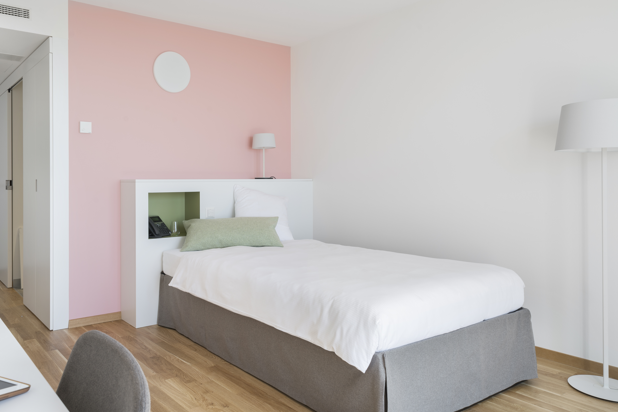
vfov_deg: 46.3
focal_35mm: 28
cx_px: 234
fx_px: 481
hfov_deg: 64.6
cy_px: 180
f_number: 11
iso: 100
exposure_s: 1/8
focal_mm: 20
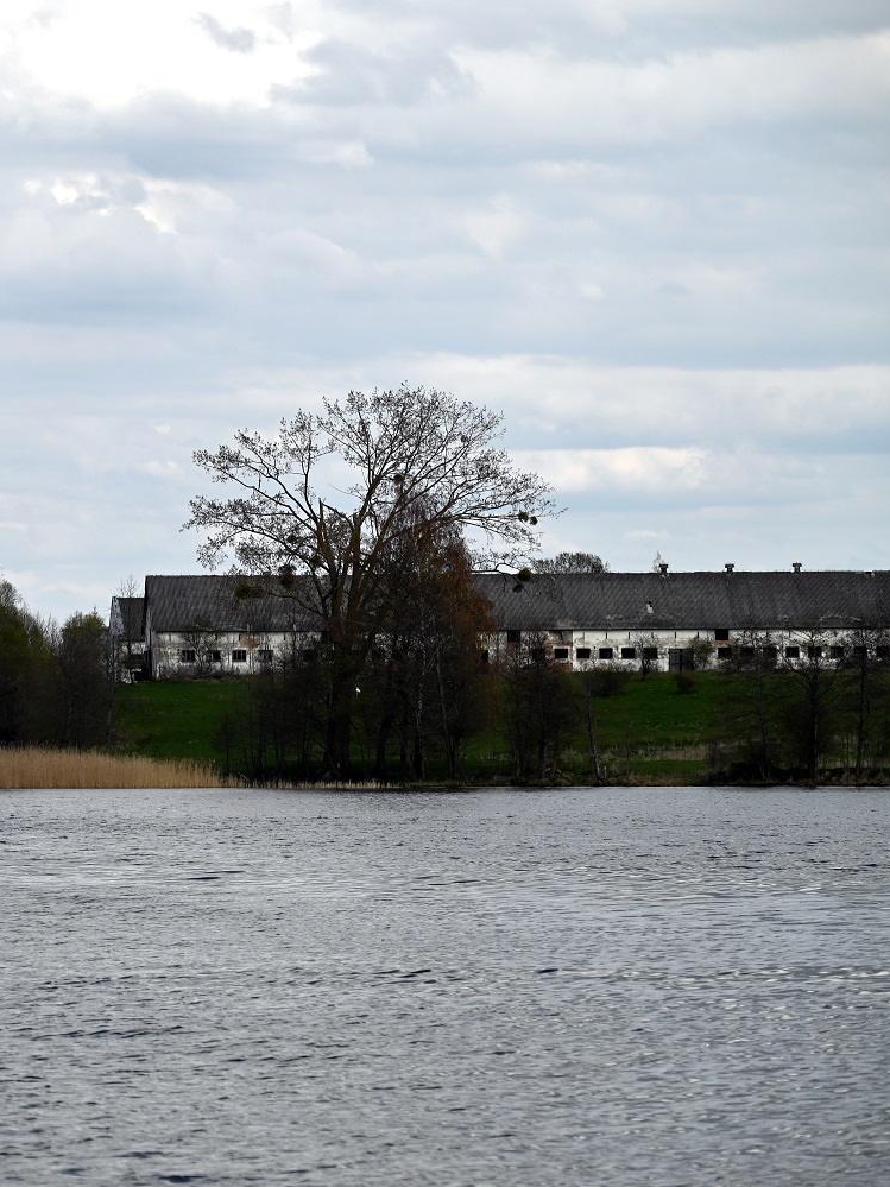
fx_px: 6686
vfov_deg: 10.1
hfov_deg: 7.6
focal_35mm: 195
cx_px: 37
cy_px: 594
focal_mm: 135
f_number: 7.1
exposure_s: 1/640
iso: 100
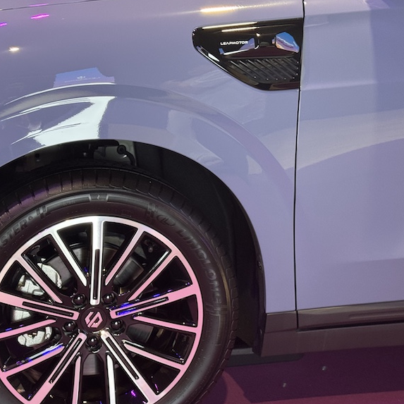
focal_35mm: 74
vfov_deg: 23.3
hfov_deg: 22.9
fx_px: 977
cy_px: 226
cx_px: 61
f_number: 1.78
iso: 160
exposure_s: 1/50
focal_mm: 6.76
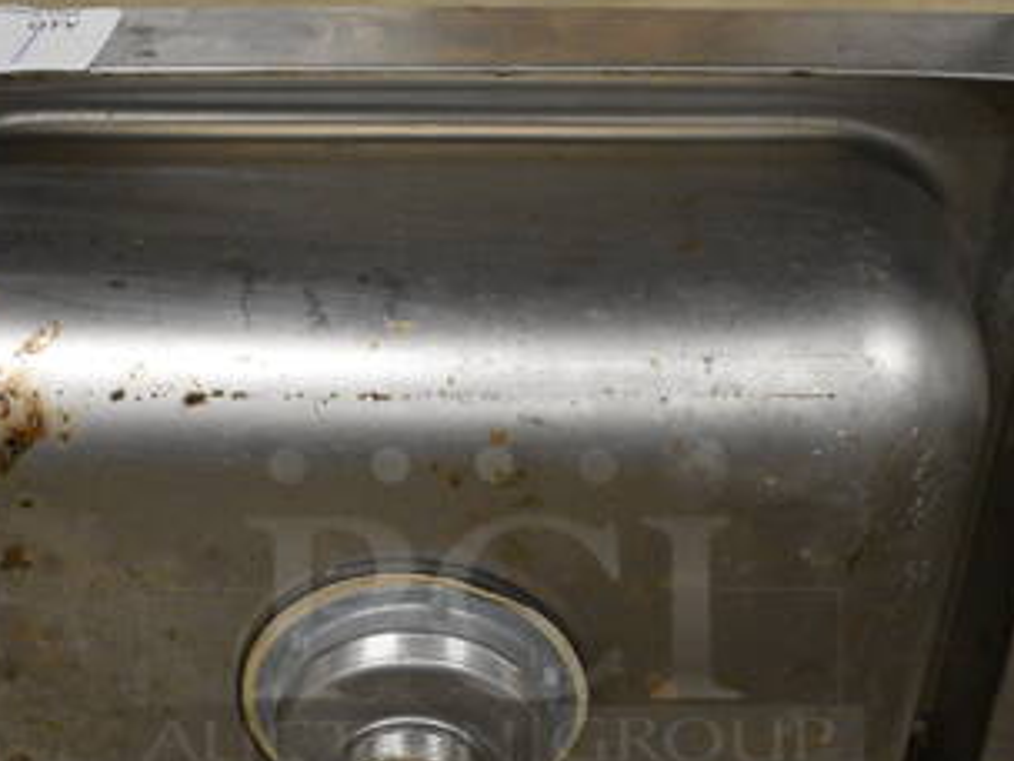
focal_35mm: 58
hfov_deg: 33.2
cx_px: 494
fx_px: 1699
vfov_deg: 24.8
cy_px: 601
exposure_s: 1/125
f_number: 3.5
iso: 3600
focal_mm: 20
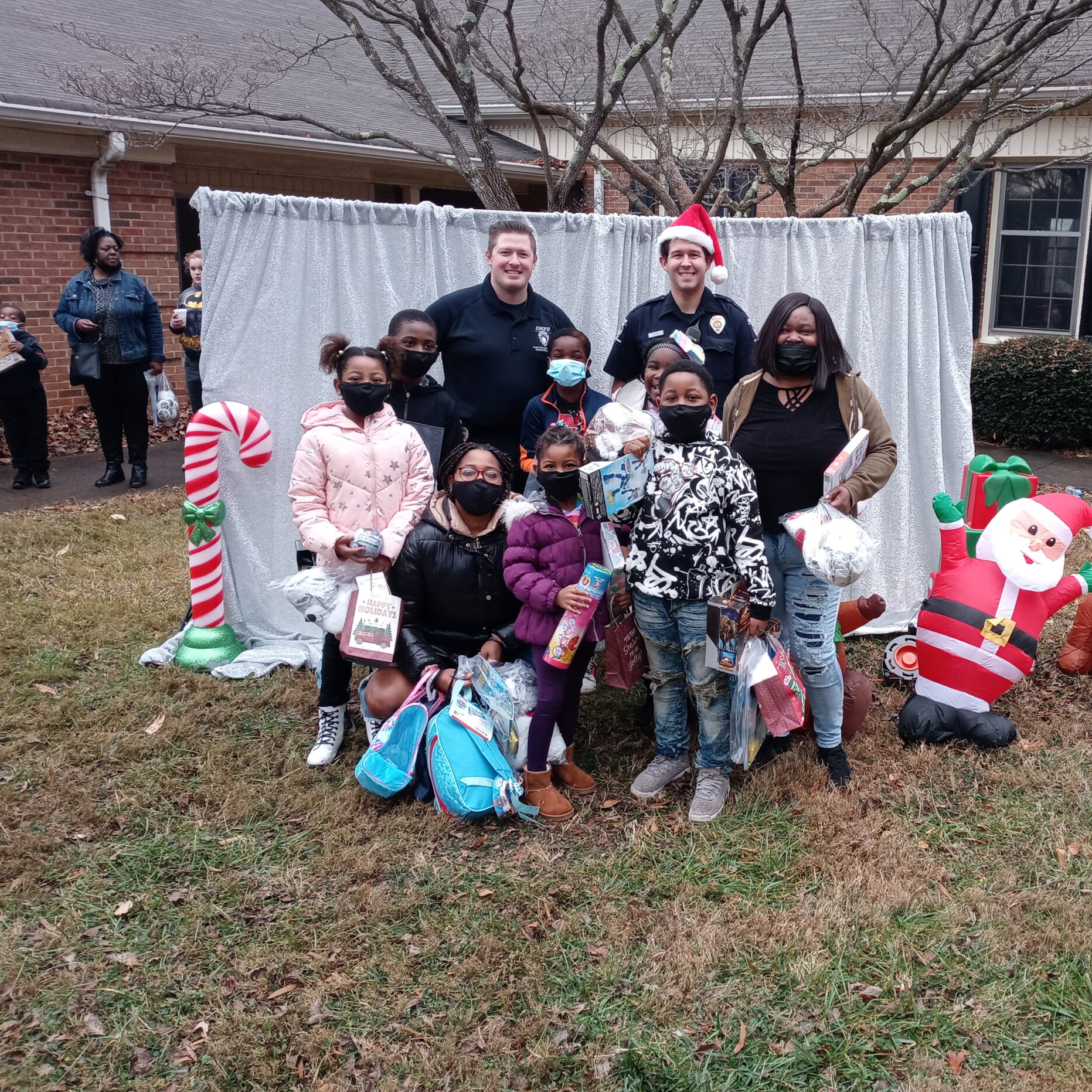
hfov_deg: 47.6
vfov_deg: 48.4
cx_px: 740
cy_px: 533
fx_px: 1213
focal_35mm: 34
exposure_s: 1/180
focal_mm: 3.61
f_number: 1.8
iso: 100
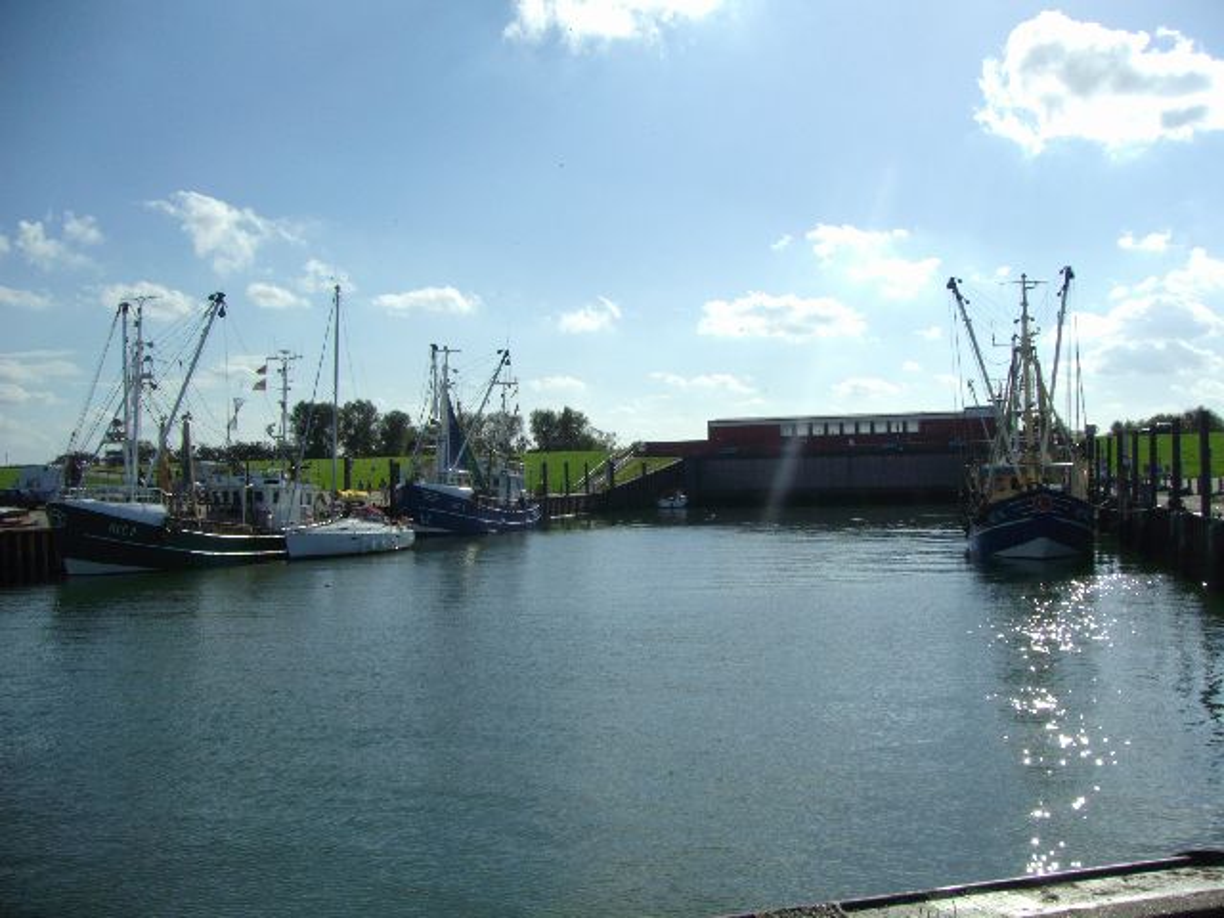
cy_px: 459
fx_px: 1238
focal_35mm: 35
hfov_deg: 52.6
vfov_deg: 40.7
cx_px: 612
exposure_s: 1/1111
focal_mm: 5.8
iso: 64
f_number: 4.8
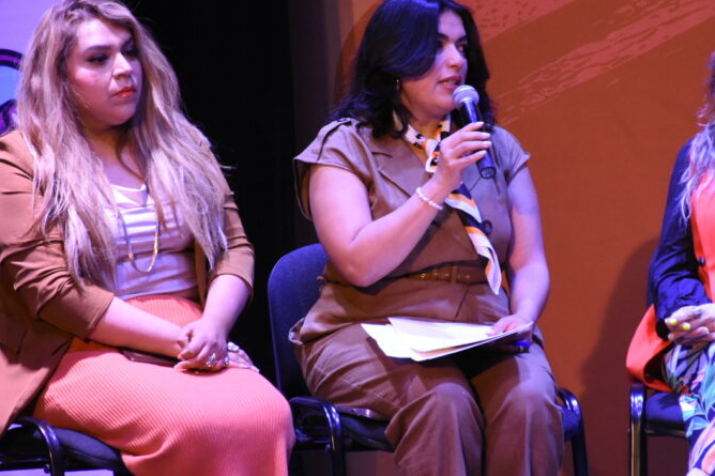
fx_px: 6393
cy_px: 235
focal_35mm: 322
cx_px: 427
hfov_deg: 6.4
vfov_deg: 4.3
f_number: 5.6
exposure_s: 1/60
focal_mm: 140
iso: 2500
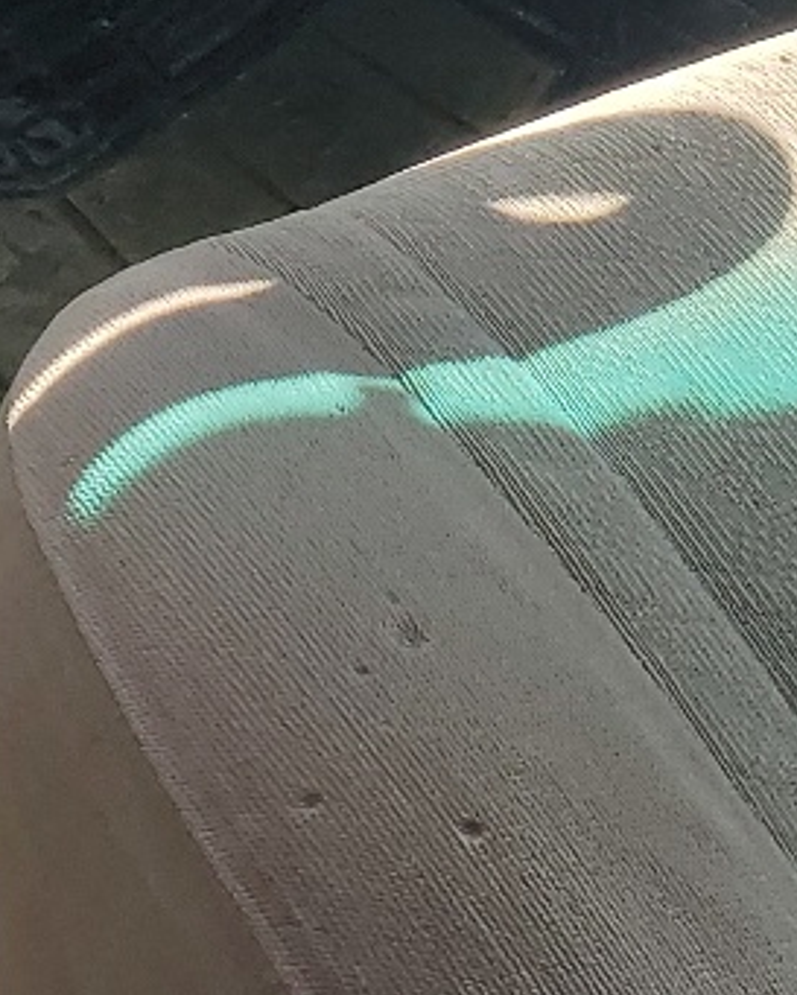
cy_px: -601
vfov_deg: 14.8
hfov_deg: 12.9
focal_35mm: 119
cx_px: 581
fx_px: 3507
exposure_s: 1/667
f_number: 1.5
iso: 50
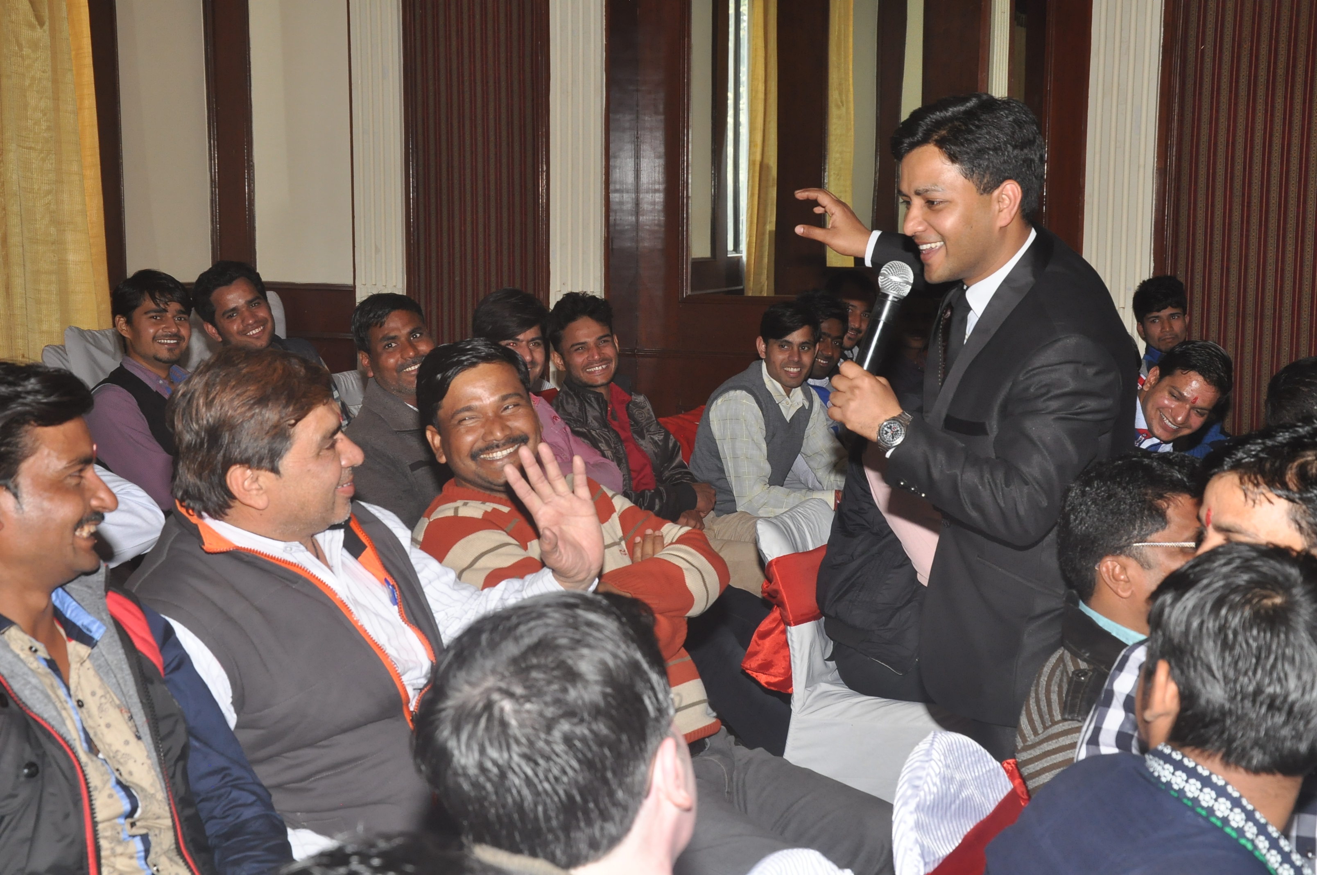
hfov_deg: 33.4
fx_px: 2192
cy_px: 438
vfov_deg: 22.6
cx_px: 658
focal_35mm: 60
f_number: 7.1
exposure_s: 1/125
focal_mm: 40
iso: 800
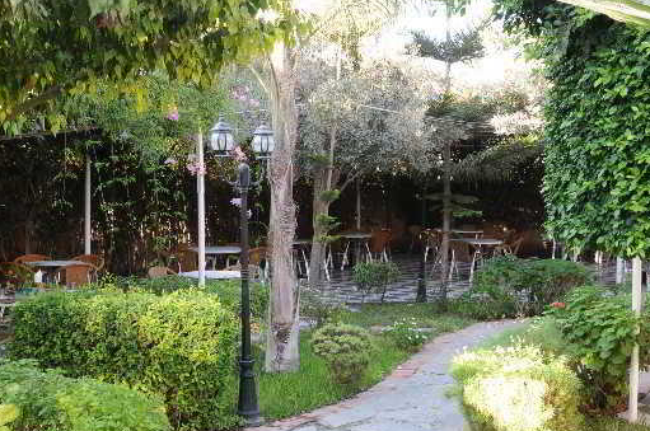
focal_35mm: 47
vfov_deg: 28.5
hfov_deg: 42.0
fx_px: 847
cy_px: 233
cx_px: 321
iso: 200
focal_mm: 20
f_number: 11
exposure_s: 1/10
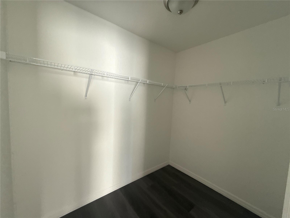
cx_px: 145
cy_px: 109
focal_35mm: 14
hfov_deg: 102.1
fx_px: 117
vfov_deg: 85.7
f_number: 2.2
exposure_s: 1/74
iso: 320
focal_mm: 2.22
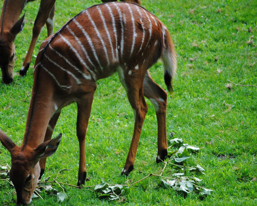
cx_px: 91
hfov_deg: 6.7
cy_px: 114
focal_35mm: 287
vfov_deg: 5.4
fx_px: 2181
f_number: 5
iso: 400
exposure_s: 1/500
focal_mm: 135
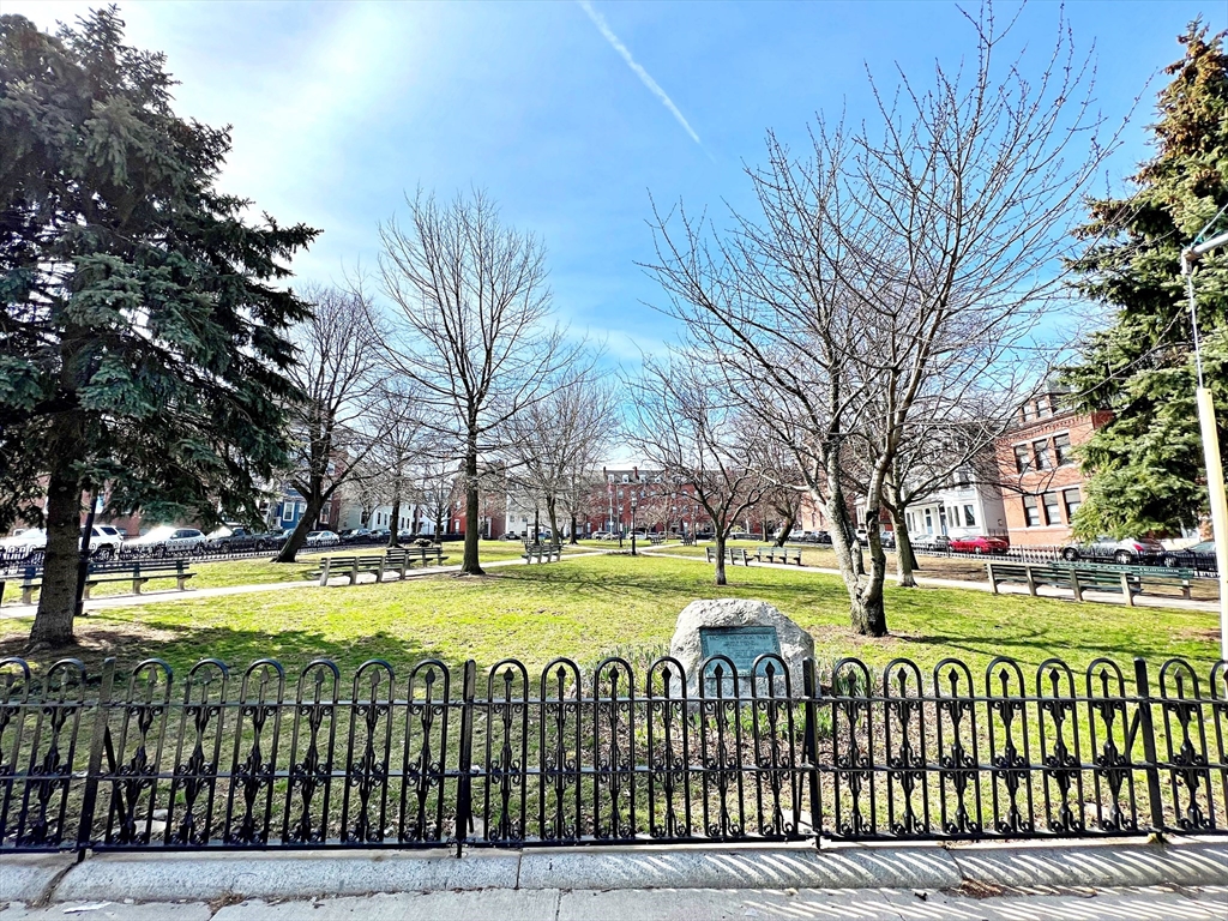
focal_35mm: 13
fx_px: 461
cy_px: 460
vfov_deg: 89.9
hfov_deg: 106.2
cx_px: 614
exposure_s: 1/1468
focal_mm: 1.57
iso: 32
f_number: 1.8
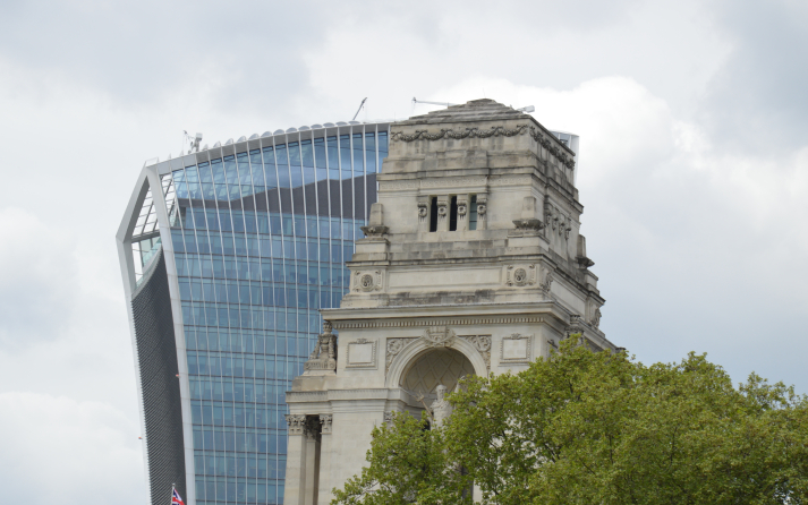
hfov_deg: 12.5
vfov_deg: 7.8
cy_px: 267
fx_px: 3700
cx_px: 394
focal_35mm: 168
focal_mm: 98
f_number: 8
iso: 100
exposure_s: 1/250
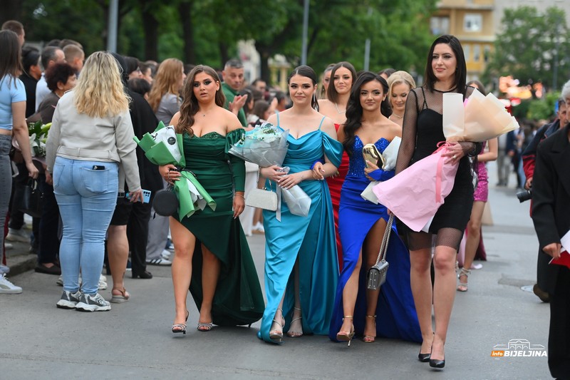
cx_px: 285
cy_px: 190
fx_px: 1741
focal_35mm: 110
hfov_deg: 18.6
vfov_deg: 12.4
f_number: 2.8
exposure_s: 1/800
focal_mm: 110
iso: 1600
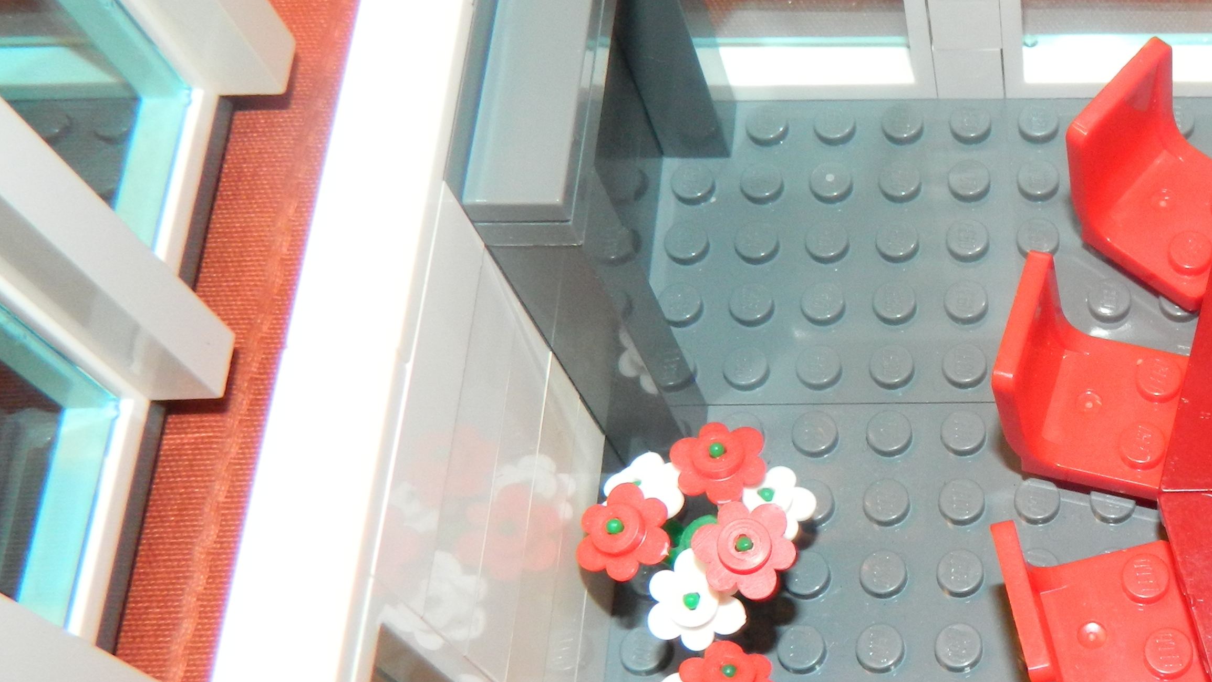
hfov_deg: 38.0
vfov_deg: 23.5
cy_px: 414
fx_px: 1639
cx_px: 1075
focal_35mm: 51
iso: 200
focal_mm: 4.5
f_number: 3.1
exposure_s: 1/30
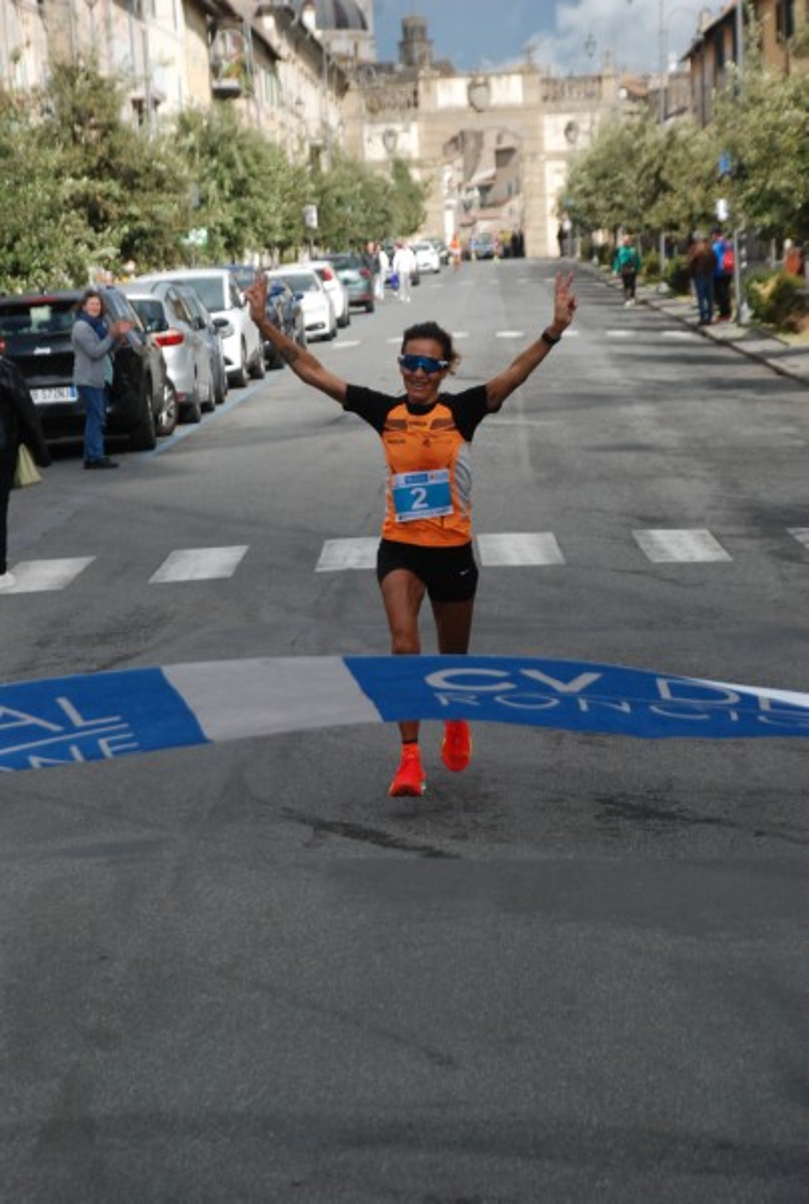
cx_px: 404
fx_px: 4024
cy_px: 602
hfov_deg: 11.5
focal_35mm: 120
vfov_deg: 17.0
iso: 1000
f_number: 7.1
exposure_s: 1/2000
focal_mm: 80
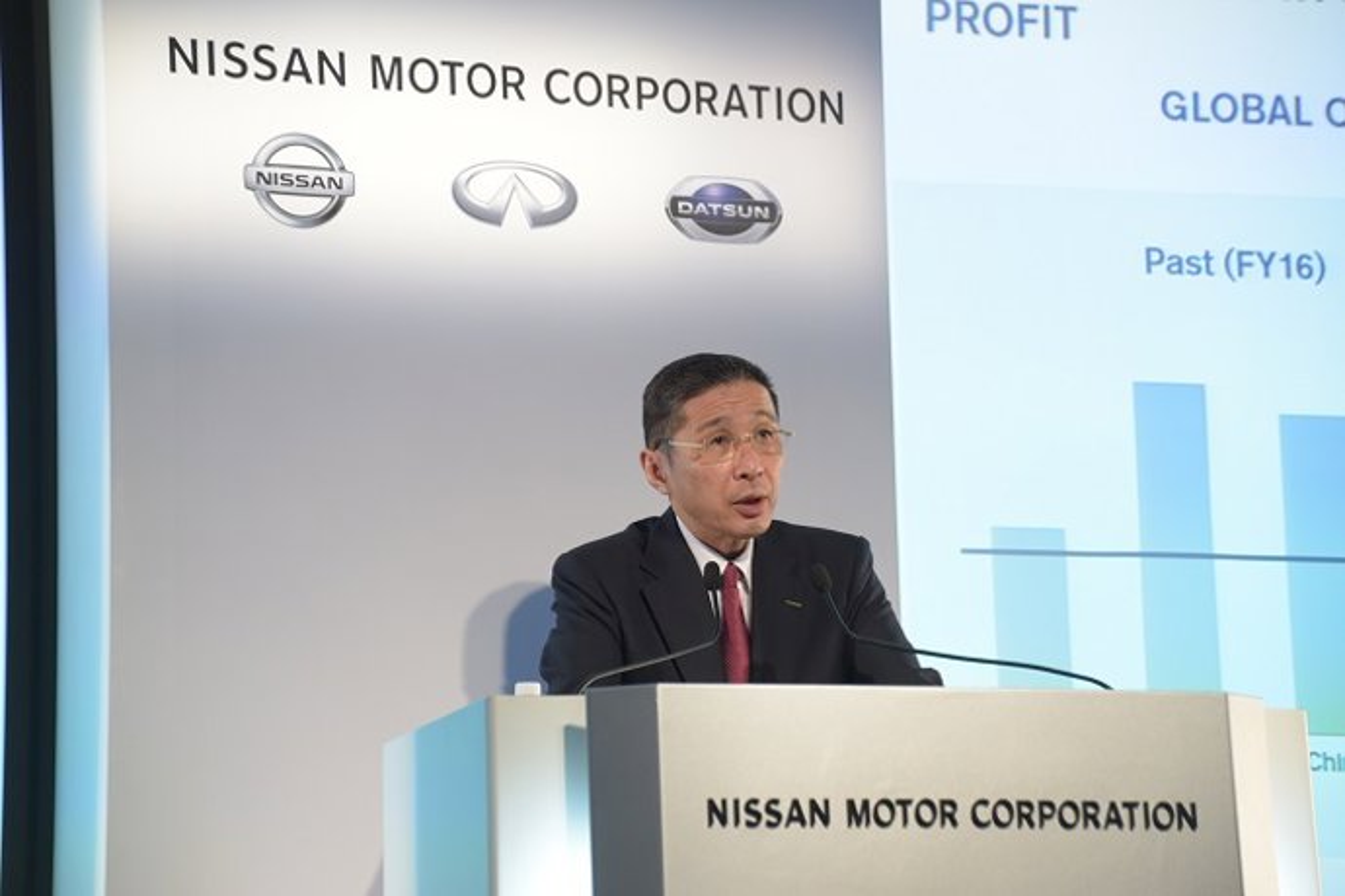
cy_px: 448
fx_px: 4109
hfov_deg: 18.6
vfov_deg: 12.5
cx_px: 672
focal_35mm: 110
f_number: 5.6
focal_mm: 110
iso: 1600
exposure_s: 1/125
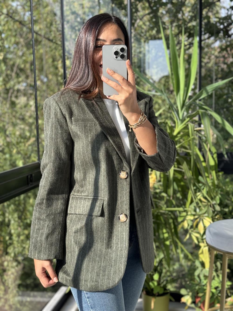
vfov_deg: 39.7
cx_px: 116
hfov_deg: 30.3
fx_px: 431
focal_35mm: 48
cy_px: 156
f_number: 1.78
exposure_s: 1/527
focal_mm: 6.76
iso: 64
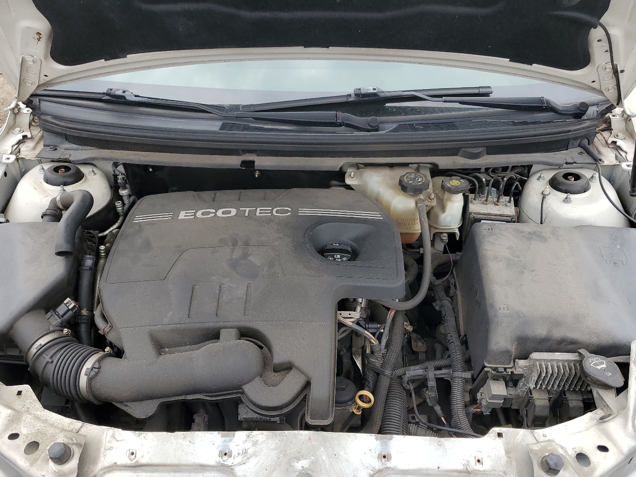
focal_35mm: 31
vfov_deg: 45.4
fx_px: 569
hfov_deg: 58.4
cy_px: 258
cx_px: 318
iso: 50
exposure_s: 1/1000
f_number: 1.5
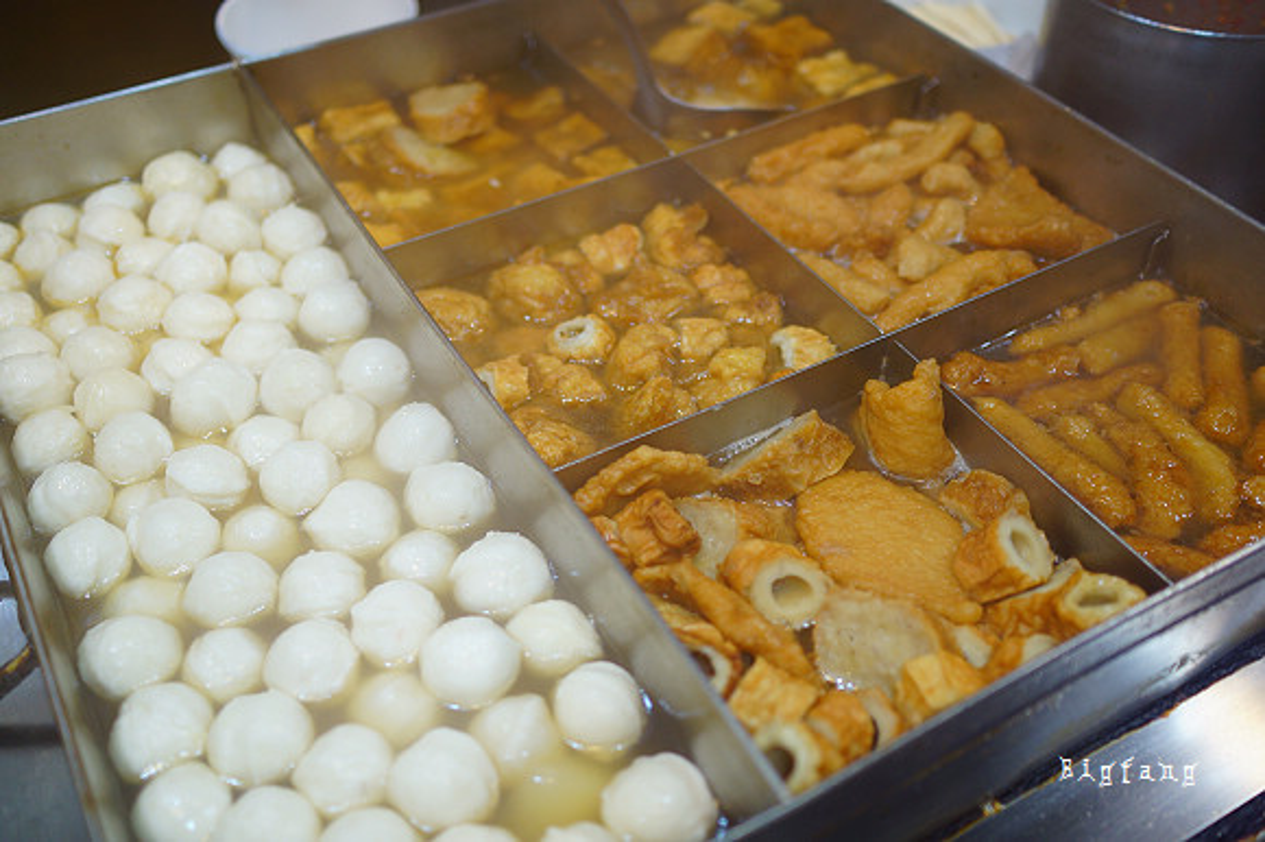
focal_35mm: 36
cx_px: 632
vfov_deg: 36.8
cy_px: 421
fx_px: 1264
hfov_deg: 53.2
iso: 200
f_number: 1.8
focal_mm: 24
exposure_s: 1/60
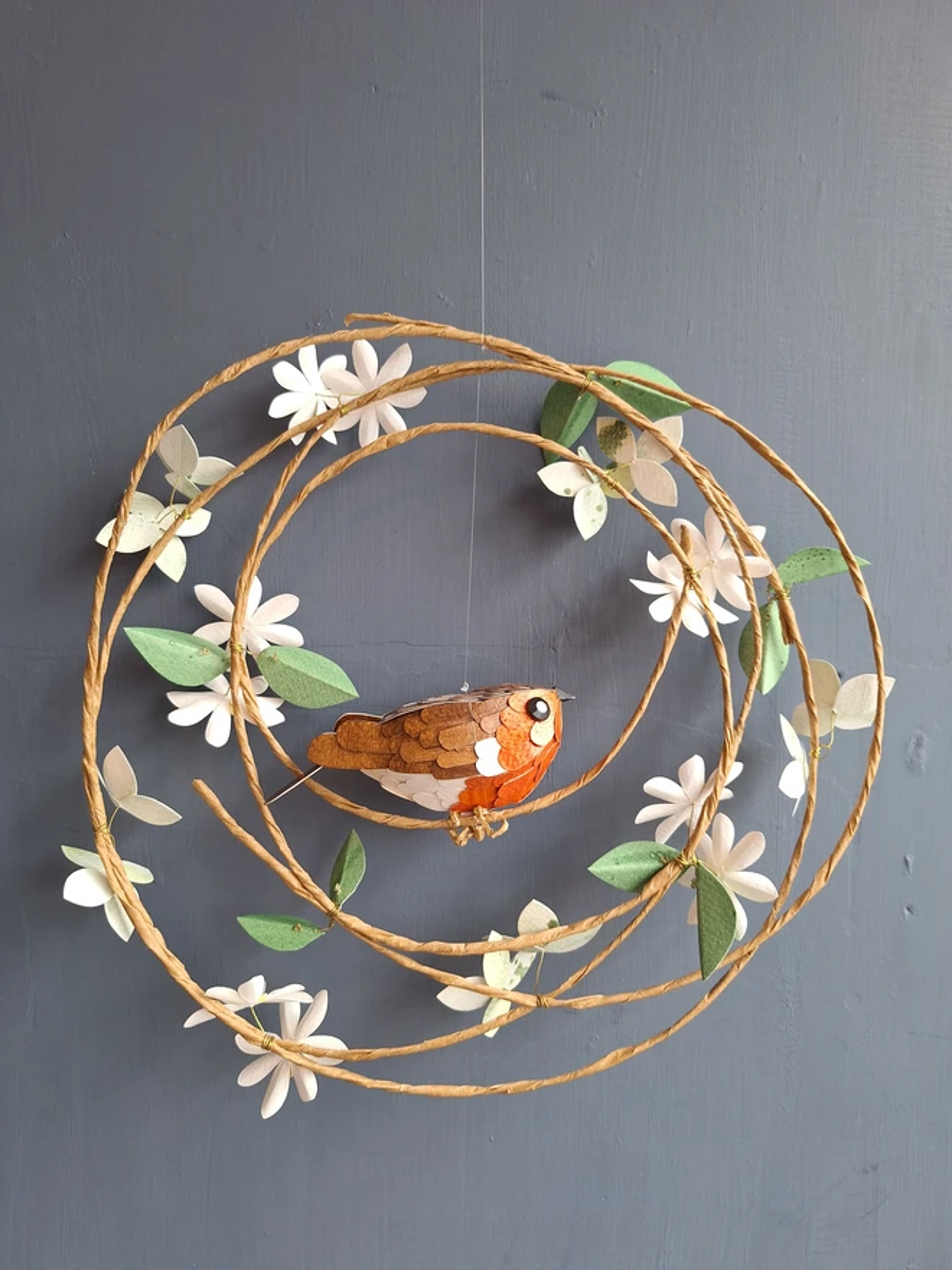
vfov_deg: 73.9
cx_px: 476
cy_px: 635
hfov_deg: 58.9
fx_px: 843
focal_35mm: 23
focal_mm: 5.54
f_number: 1.8
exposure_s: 1/50
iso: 160
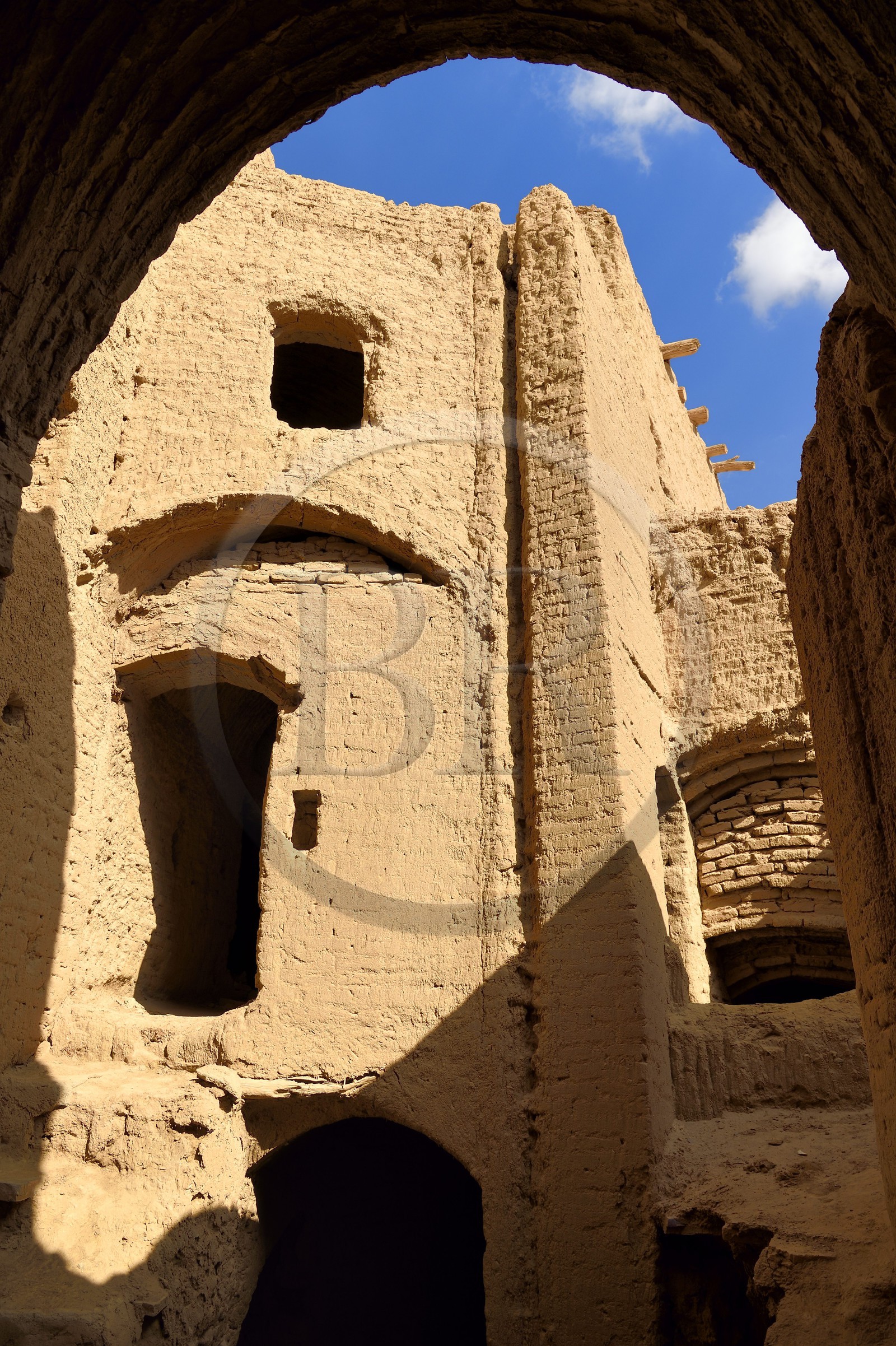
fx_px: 971
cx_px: 448
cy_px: 673
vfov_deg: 69.4
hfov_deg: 49.5
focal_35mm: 26
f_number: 10
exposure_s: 1/250
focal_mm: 26
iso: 200
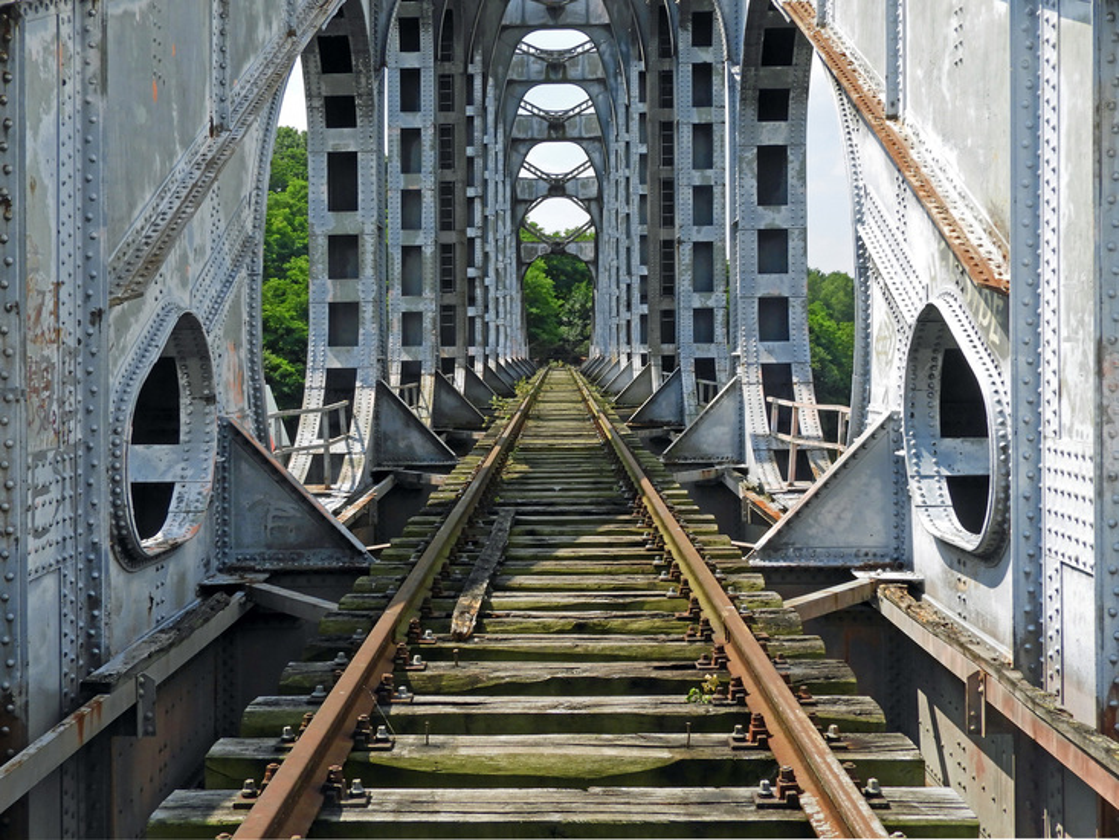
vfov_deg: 40.7
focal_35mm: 35
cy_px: 420
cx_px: 560
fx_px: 1132
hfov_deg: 52.6
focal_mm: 6.3
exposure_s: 1/800
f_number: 3.8
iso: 100
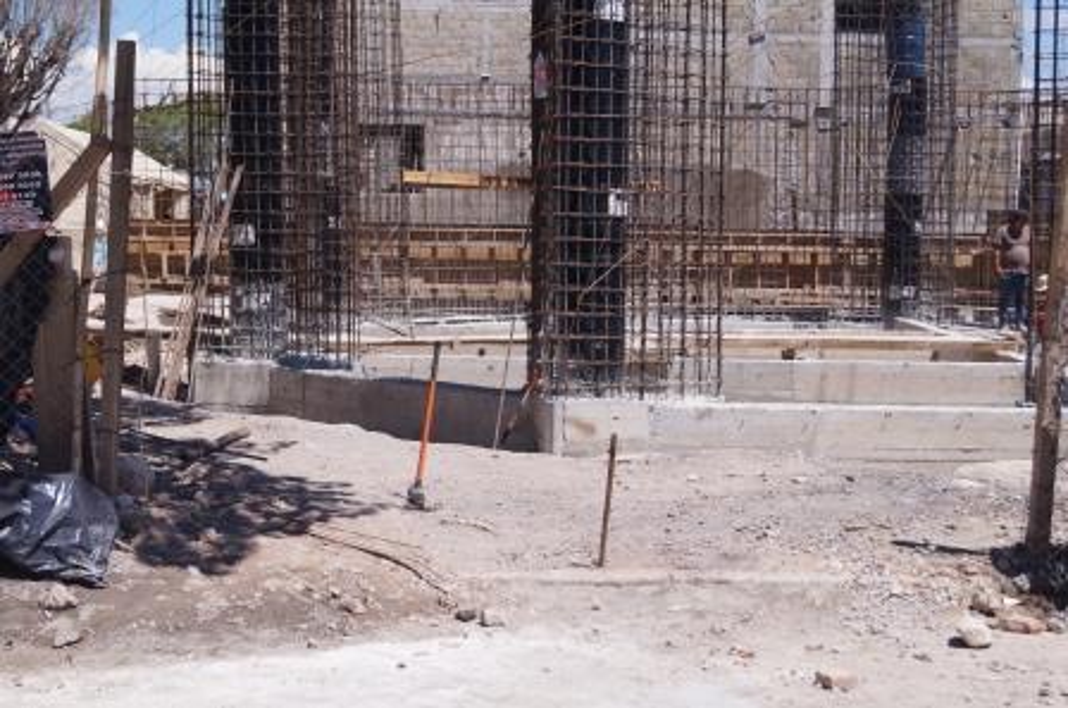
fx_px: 1540
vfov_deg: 25.9
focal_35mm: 52
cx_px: 534
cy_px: 354
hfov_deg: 38.3
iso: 100
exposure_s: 1/400
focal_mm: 35
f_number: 8
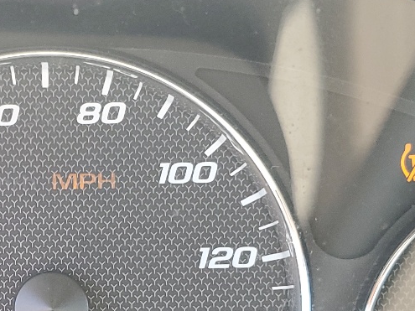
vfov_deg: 17.3
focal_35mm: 84
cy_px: 293
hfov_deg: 22.6
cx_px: 31
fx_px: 1007
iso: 78
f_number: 1.5
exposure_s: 1/120
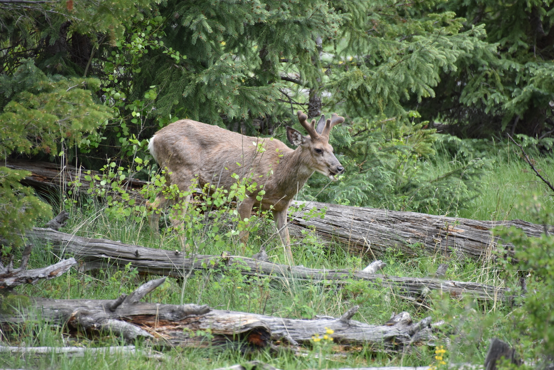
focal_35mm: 300
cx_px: 277
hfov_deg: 6.9
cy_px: 185
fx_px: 4617
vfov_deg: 4.6
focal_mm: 300
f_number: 5.6
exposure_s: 1/640
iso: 1100
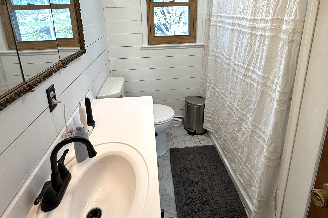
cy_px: 62
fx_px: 182
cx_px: 166
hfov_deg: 84.0
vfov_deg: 59.5
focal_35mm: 20
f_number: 2.2
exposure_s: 1/120
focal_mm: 2.22
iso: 64
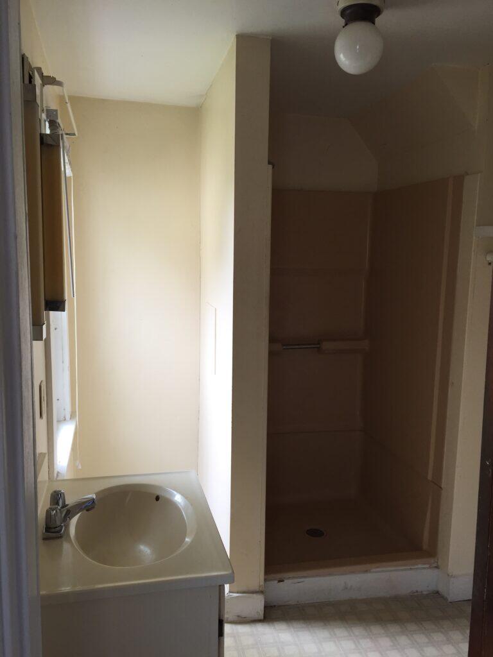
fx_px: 551
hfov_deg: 48.2
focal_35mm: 29
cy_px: 328
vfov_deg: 61.7
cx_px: 246
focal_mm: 4.15
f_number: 2.2
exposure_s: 1/60
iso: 40
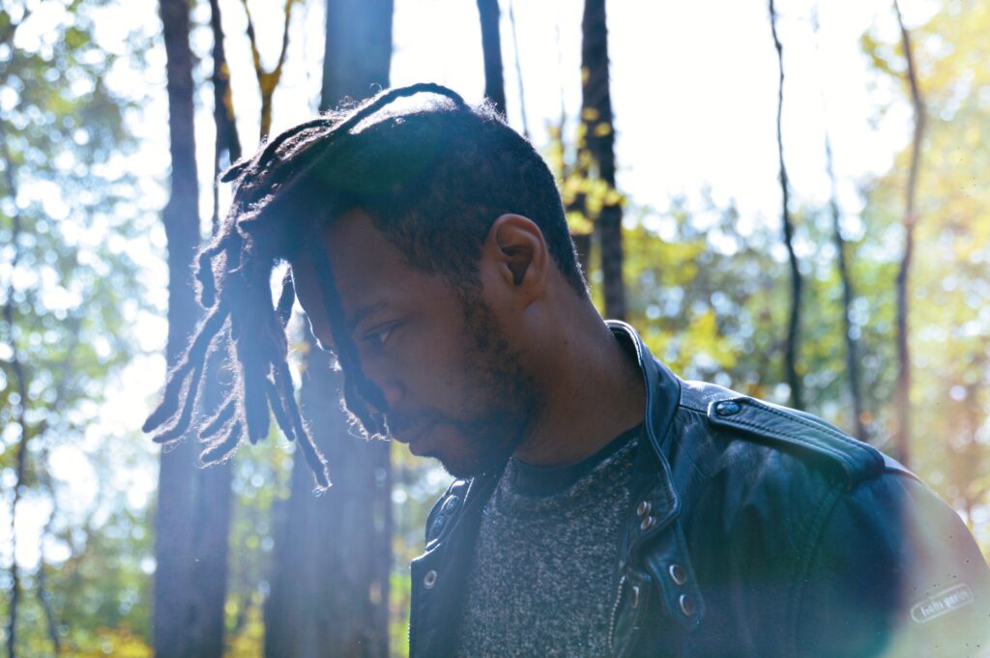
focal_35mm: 82
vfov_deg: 16.5
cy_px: 329
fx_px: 2267
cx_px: 495
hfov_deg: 24.6
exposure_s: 1/125
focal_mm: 55
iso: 140
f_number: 5.6
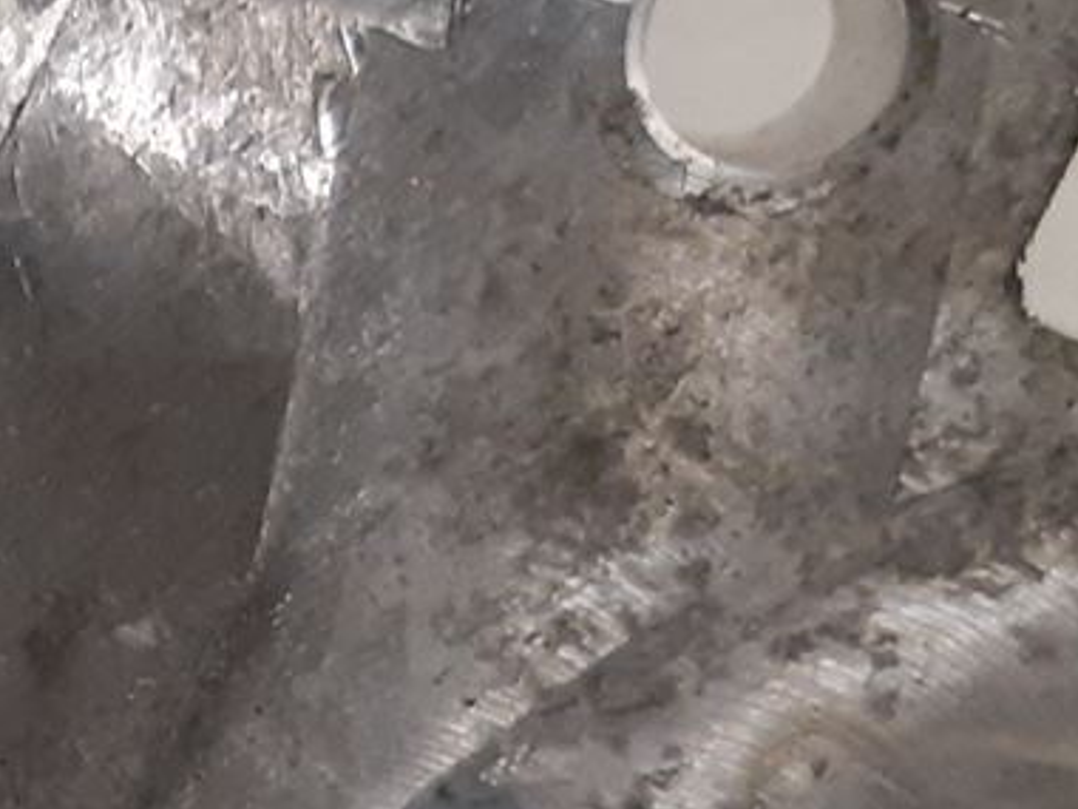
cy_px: 1130
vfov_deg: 10.3
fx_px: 4360
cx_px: -1092
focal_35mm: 140
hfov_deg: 12.4
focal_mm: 3.93
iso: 160
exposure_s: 1/50
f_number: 1.7
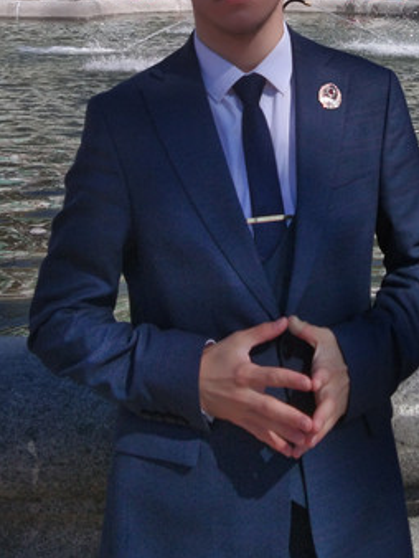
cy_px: 33
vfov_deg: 26.3
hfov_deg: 20.7
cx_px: 269
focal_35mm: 71
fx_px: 1144
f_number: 2.2
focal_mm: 3.65
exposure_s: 1/709
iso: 50
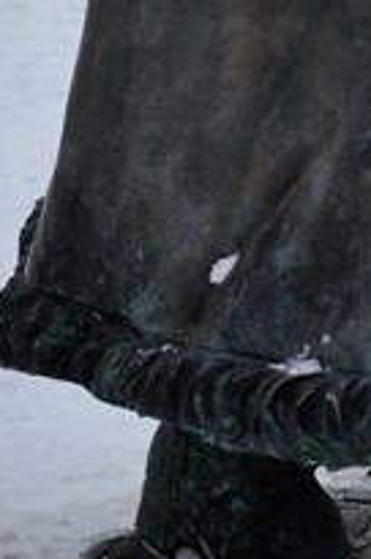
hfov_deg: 4.1
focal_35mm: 329
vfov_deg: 6.2
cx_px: 610
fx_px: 5103
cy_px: -431
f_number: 4
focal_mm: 50
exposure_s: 1/400
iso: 200
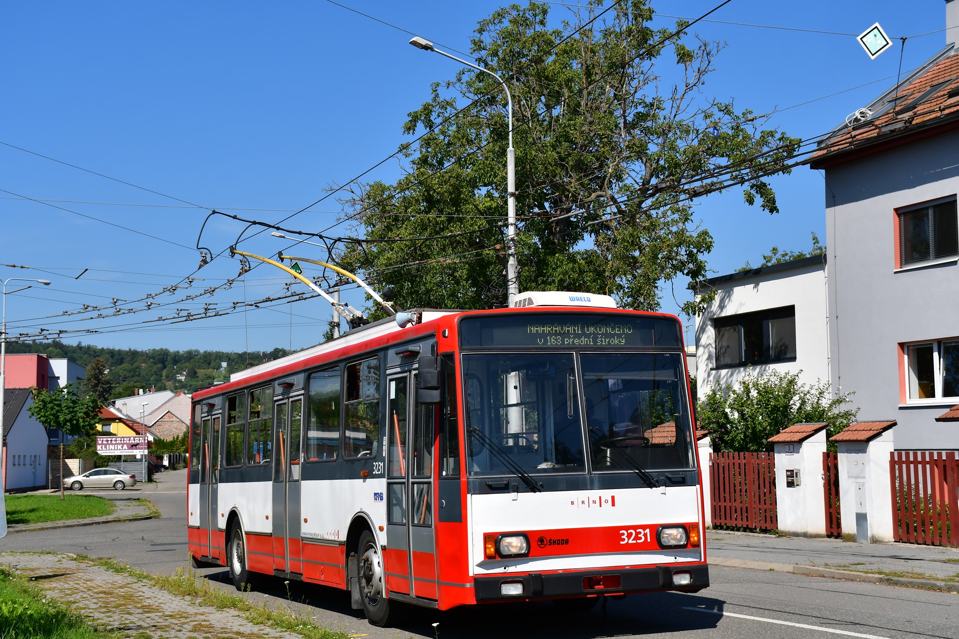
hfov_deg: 38.2
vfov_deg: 26.0
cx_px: 480
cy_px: 320
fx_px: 1385
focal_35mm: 52
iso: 200
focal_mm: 35
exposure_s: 1/800
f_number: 8
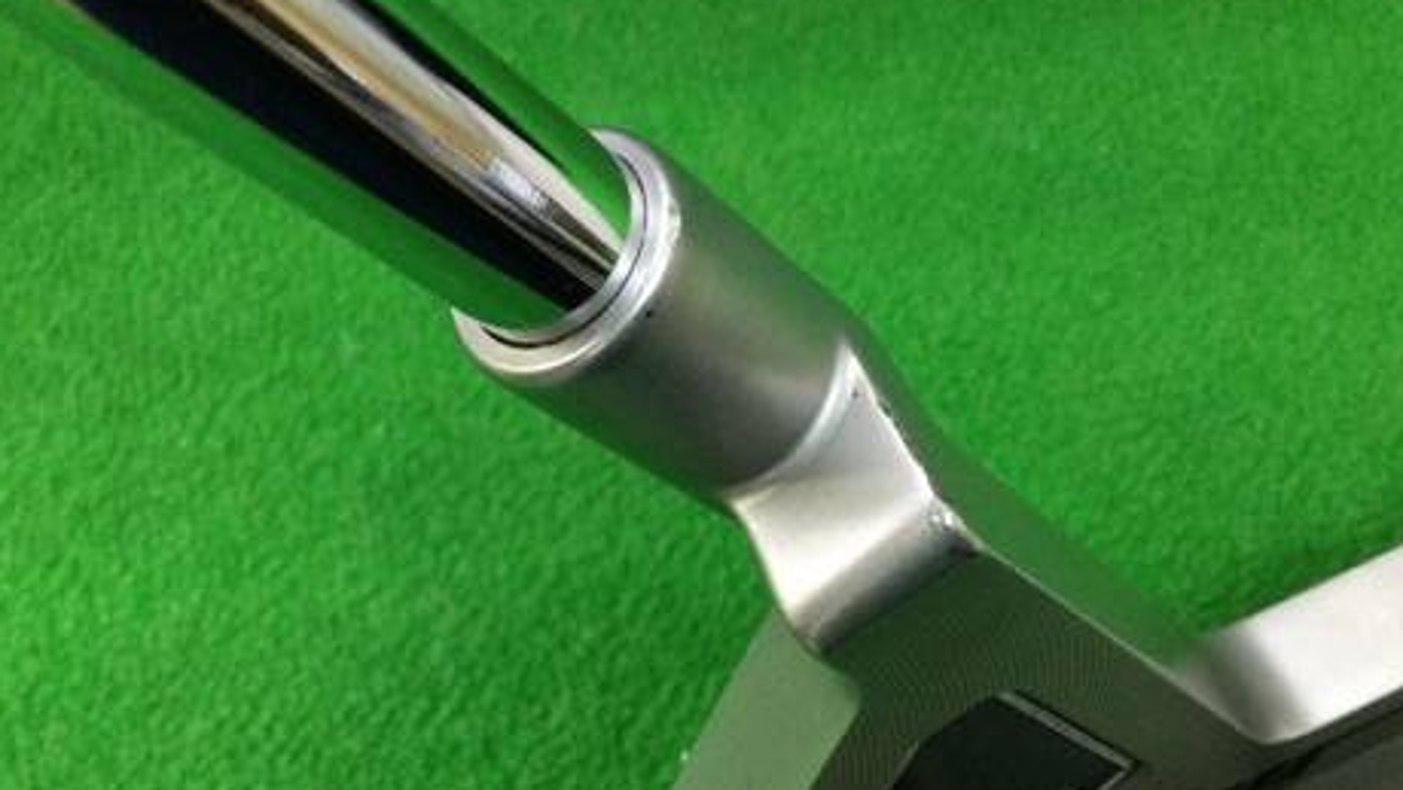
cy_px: 393
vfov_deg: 25.5
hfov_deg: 43.6
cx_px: 796
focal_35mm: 47
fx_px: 1749
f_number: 2.4
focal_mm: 3.3
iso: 125
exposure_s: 1/30
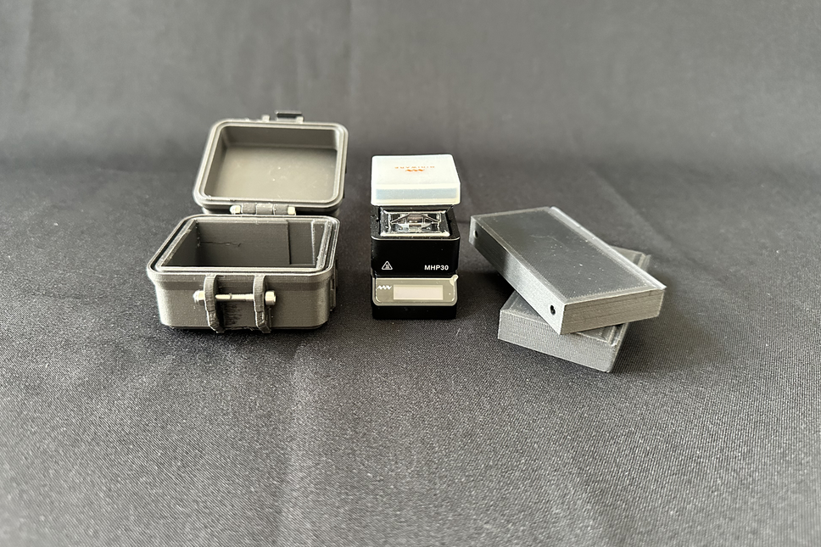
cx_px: 399
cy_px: 251
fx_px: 593
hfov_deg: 69.4
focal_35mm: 26
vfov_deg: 49.5
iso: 1000
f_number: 1.78
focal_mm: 6.86
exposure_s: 1/51
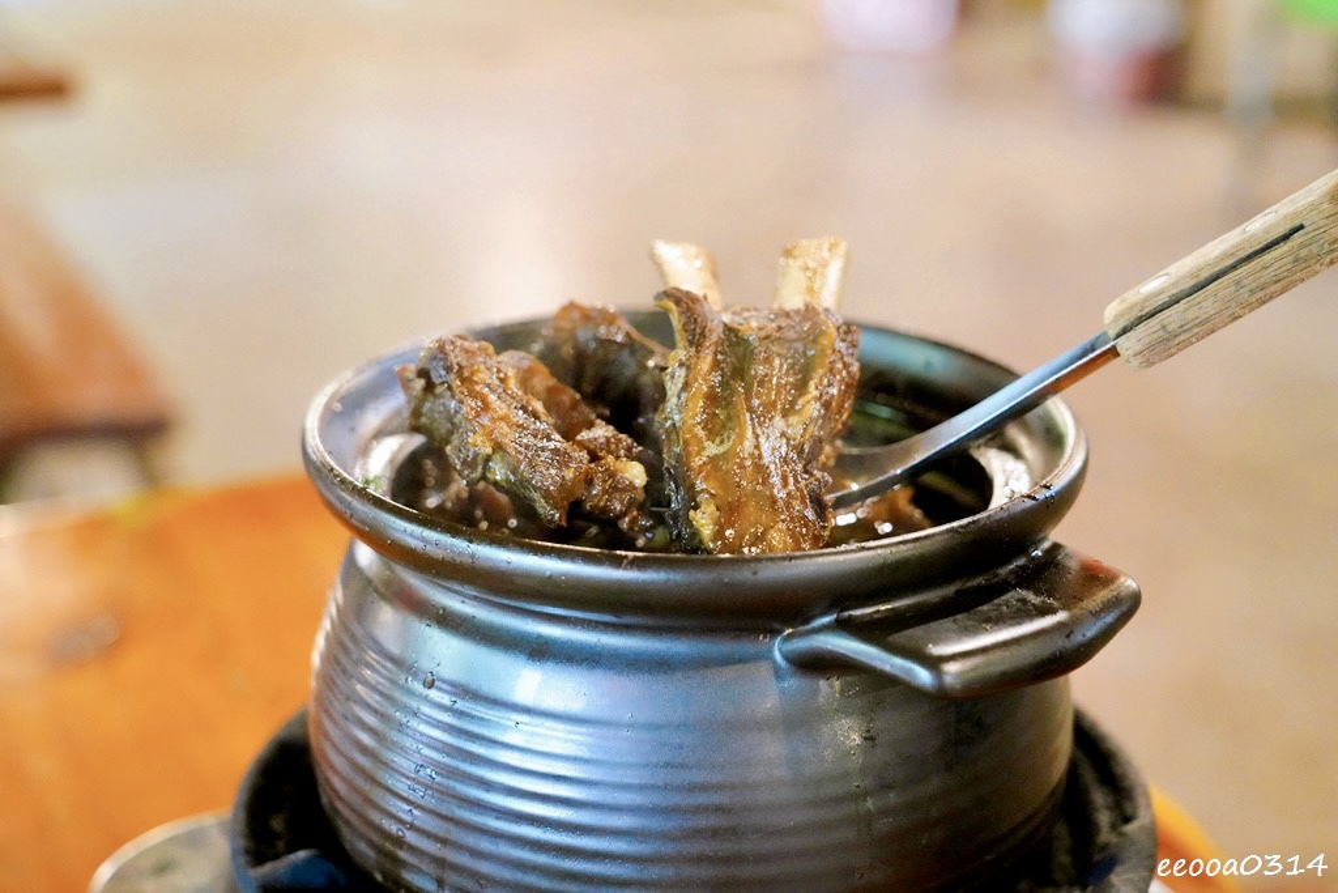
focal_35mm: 51
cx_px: 669
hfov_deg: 38.9
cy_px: 446
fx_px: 1896
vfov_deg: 26.5
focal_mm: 51
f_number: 5
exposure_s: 1/100
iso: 6400
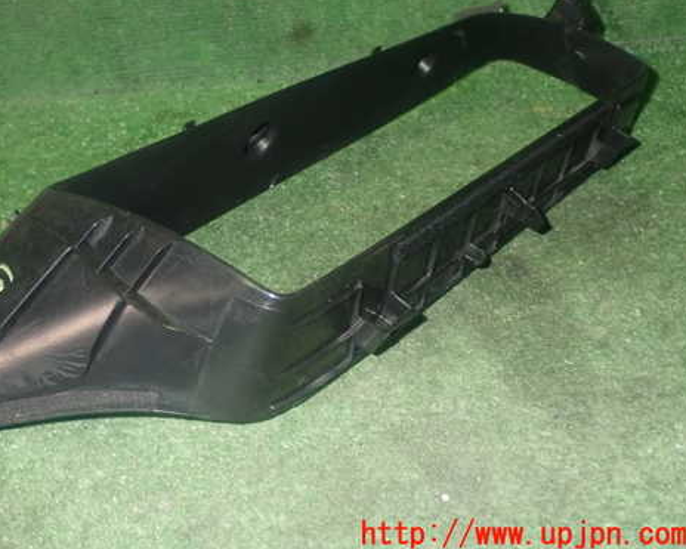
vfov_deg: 31.4
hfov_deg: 38.5
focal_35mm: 48
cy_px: 220
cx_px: 251
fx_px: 974
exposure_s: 1/40
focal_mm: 6.83
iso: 800
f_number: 8
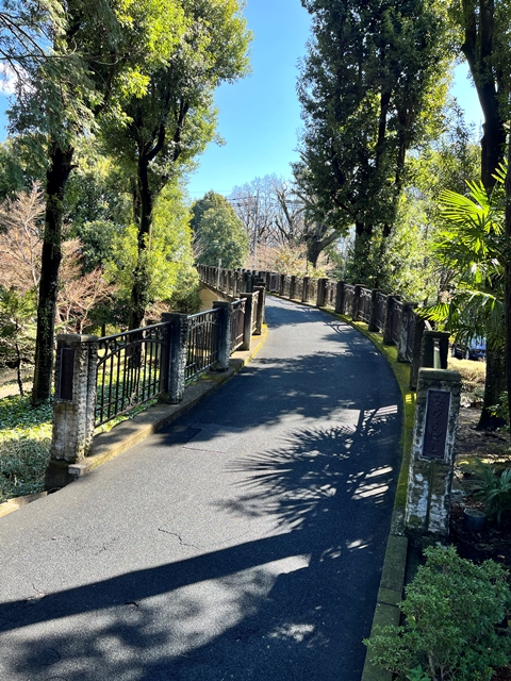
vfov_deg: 67.3
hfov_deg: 53.1
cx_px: 256
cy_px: 340
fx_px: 512
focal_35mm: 26
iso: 50
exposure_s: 1/412
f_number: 1.6
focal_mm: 5.1
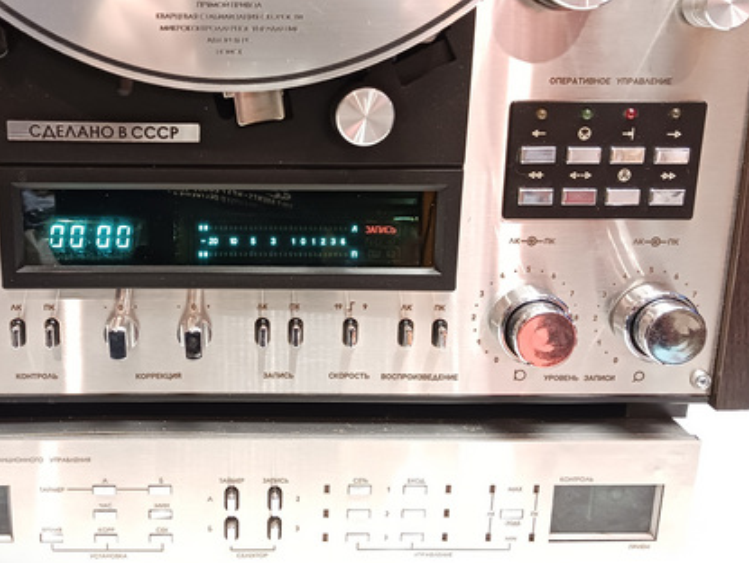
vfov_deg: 36.6
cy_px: 202
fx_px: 845
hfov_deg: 46.9
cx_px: 235
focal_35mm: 39
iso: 500
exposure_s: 1/20
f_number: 1.8
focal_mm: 4
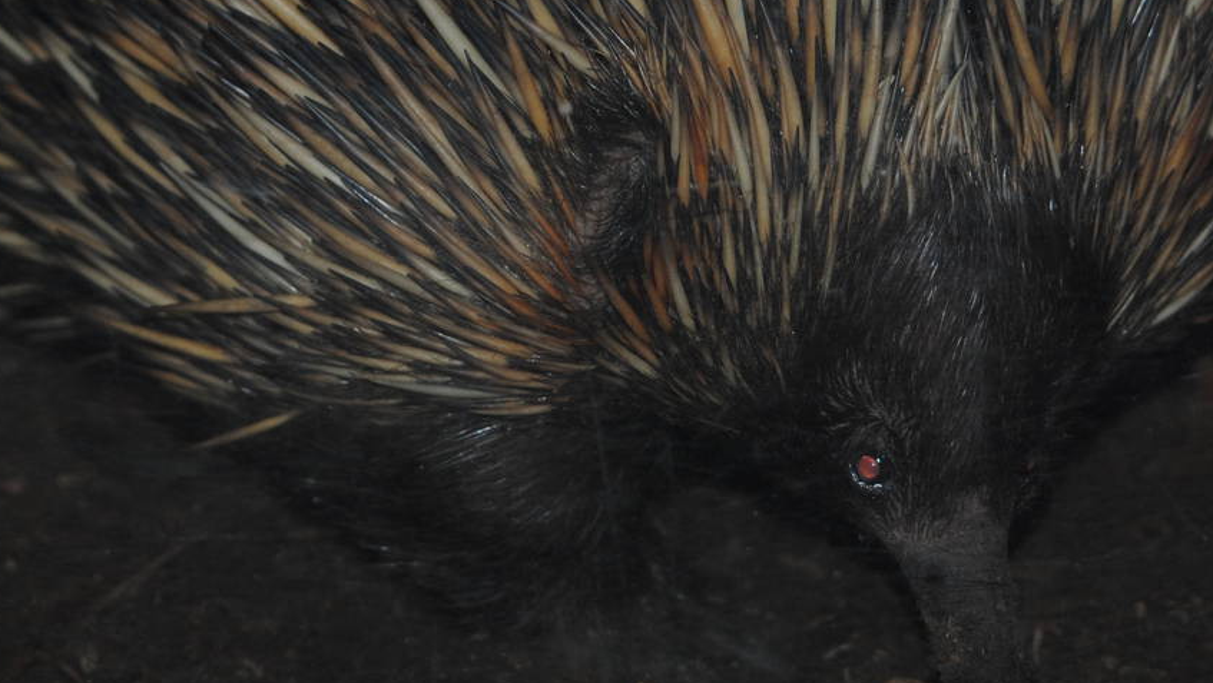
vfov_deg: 5.8
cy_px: 267
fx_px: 6692
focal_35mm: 208
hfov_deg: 10.4
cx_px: 528
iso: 200
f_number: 4.5
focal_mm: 70
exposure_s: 1/60
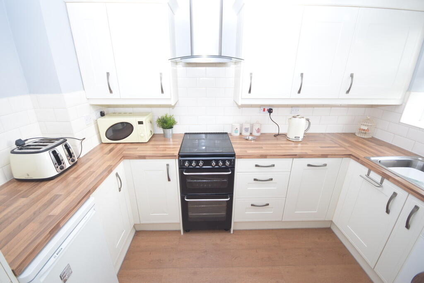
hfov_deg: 100.4
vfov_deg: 77.3
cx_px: 212
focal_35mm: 15
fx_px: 177
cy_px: 142
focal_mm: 10
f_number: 4
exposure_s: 1/60
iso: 1250
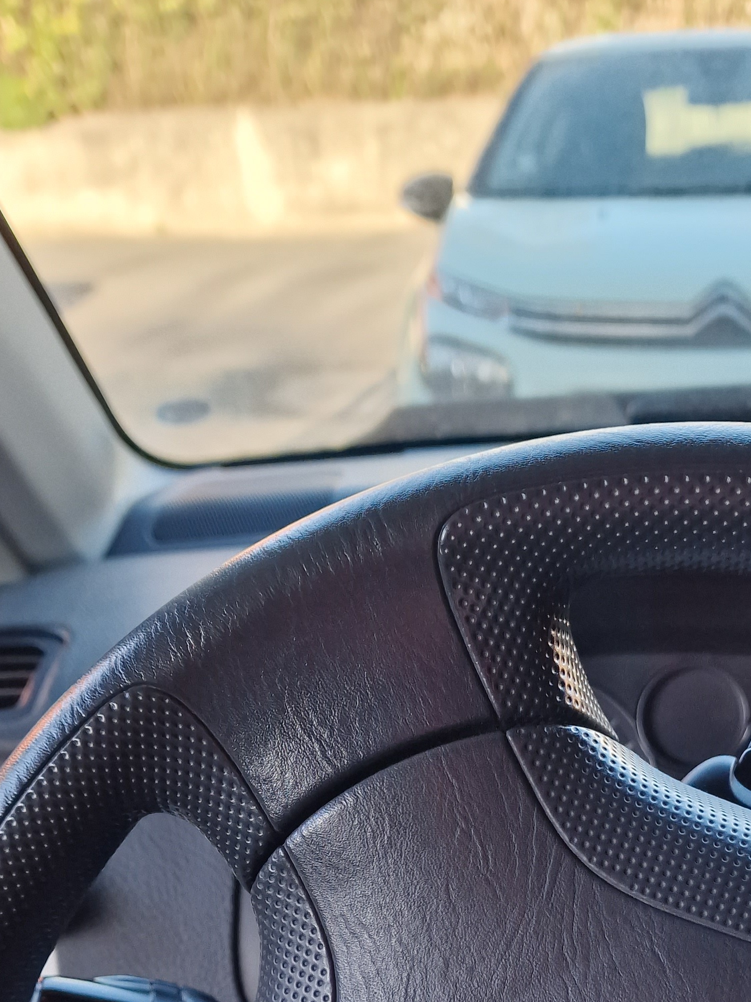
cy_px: 885
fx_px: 1331
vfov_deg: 38.6
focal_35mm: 46
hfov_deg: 31.3
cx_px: 486
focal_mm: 6.4
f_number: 1.8
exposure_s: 1/180
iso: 100
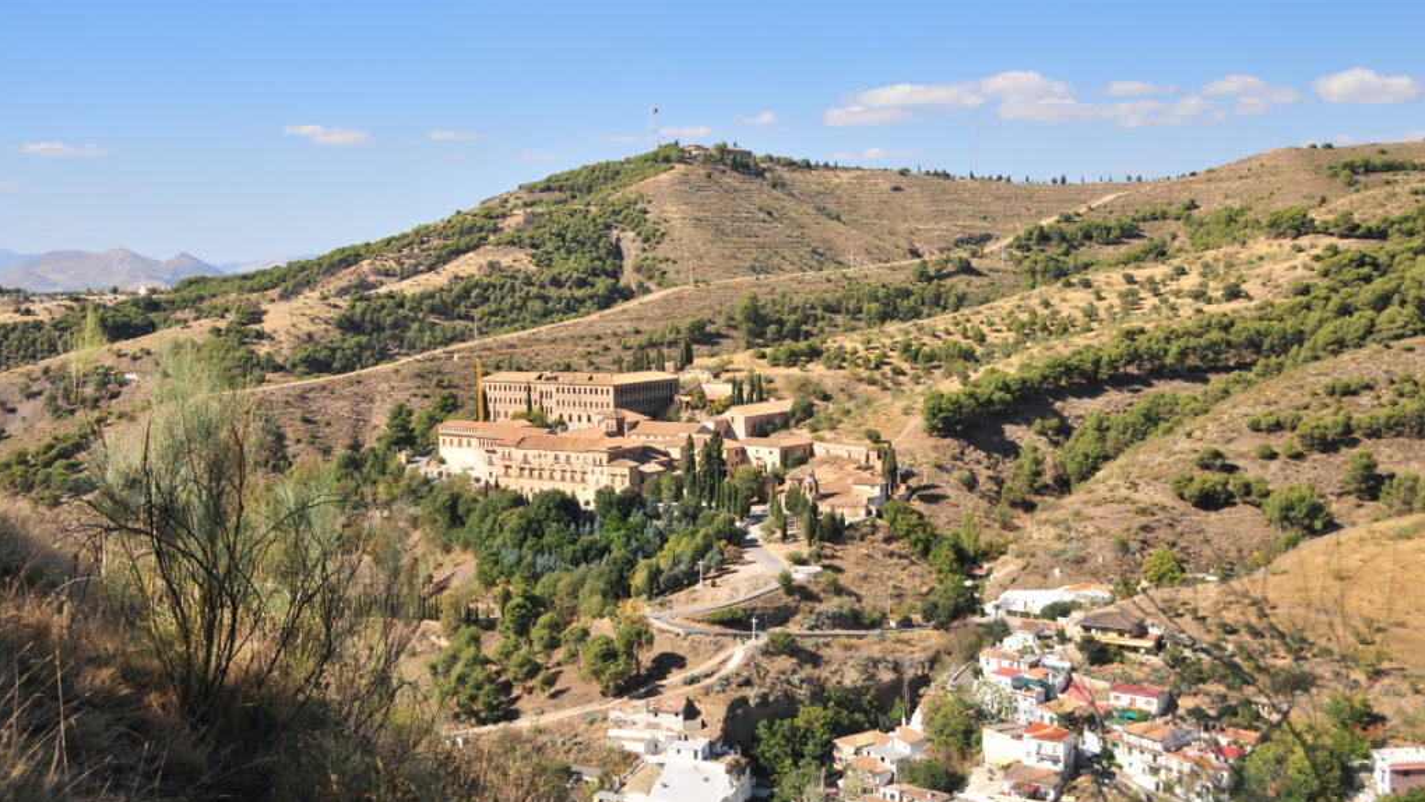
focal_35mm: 43
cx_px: 711
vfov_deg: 28.0
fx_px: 1607
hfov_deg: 47.8
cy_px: 422
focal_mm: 27
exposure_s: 1/250
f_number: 6.3
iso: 200
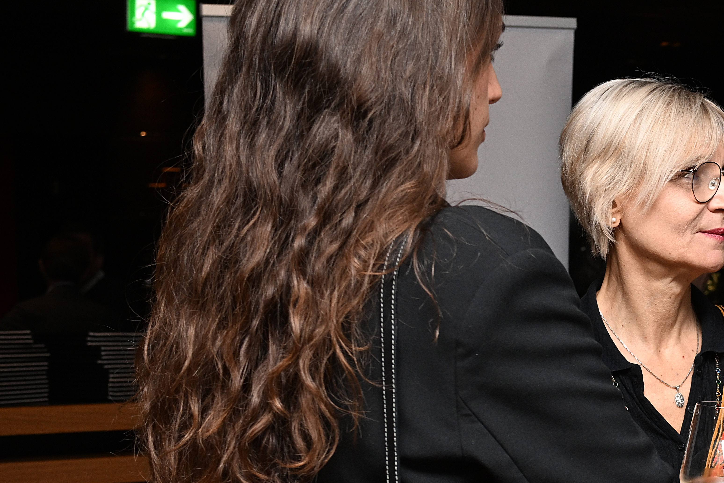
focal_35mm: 160
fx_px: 3218
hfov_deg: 12.5
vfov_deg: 8.5
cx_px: 898
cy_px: 433
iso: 500
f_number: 6.3
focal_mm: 60
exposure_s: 1/60
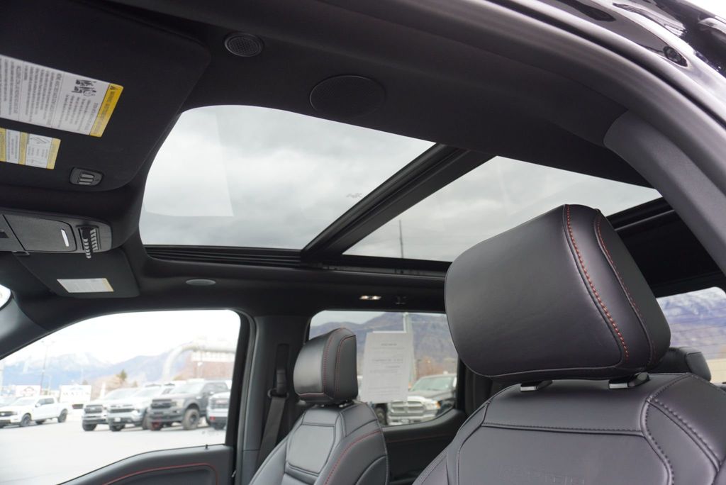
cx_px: 363
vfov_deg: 53.2
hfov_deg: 73.7
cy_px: 242
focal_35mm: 24
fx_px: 484
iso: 320
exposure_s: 1/60
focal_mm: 16
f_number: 4
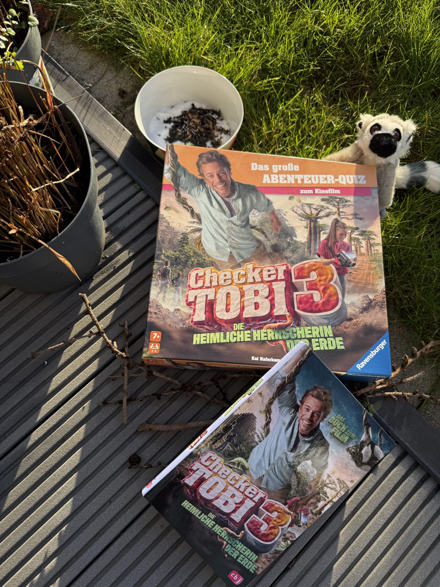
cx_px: 220
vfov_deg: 71.6
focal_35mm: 24
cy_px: 294
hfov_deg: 56.8
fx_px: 407
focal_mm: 6.76
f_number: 1.78
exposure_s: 1/1156
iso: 80
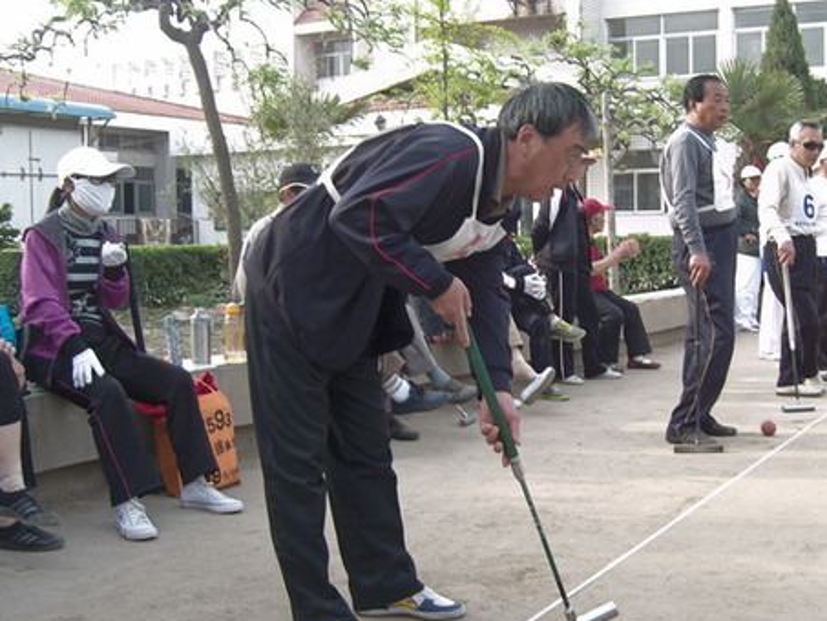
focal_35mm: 45
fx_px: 1075
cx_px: 533
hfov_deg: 41.7
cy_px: 323
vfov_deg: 32.2
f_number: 2.8
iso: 100
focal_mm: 7.3
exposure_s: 1/125
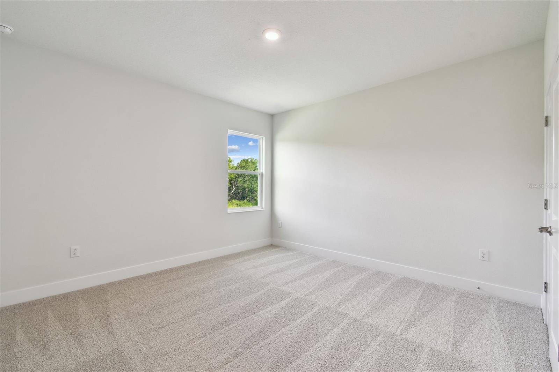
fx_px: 233
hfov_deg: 100.4
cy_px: 186
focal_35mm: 15
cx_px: 280
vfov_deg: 77.3
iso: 100
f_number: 7.1
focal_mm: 10
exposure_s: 1/6
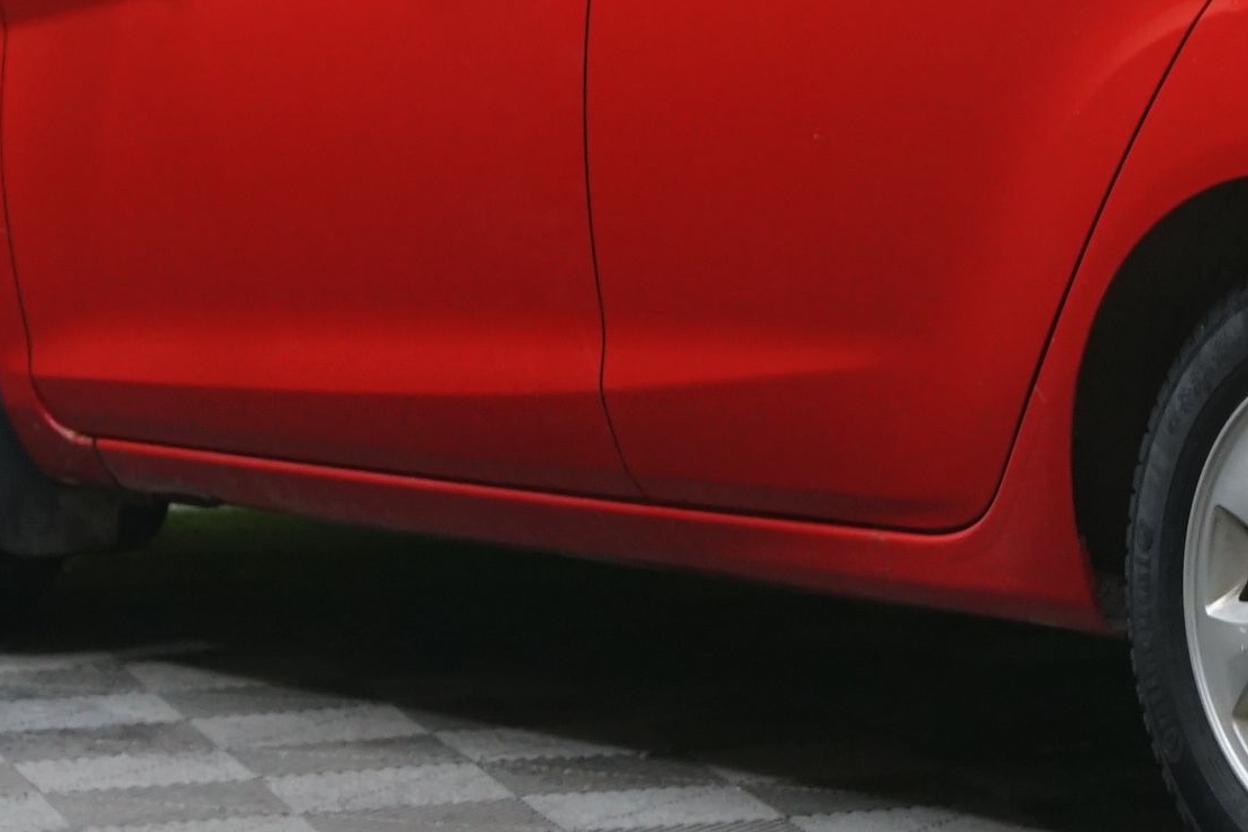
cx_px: 1512
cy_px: 111
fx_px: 7246
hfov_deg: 9.7
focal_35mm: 209
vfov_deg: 6.6
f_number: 5
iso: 1000
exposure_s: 1/20
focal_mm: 59
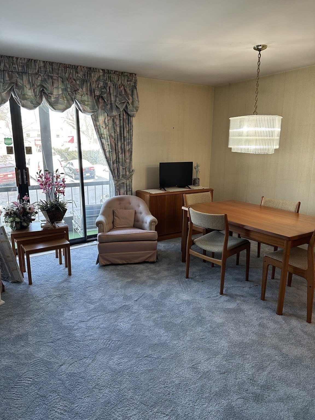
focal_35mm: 24
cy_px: 210
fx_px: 291
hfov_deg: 56.8
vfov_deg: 71.6
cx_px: 158
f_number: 1.78
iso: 160
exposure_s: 1/120
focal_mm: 6.86
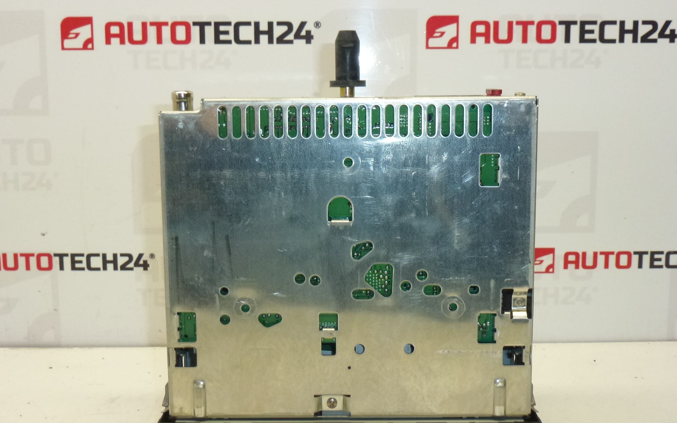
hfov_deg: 41.8
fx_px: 886
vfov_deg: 26.8
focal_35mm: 48
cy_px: 248
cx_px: 340
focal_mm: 8
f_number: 4
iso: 400
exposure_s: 1/160
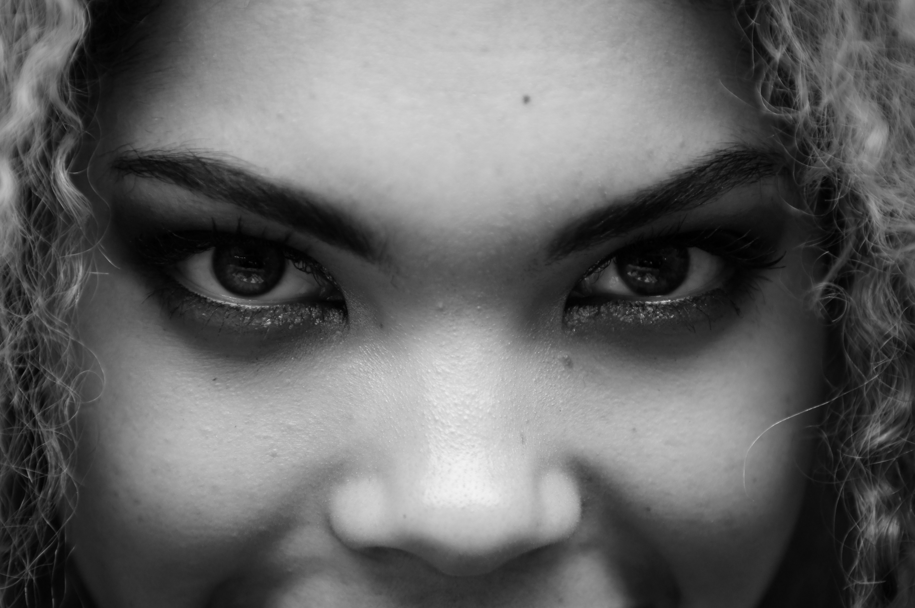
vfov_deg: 4.6
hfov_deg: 6.9
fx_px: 7617
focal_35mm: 300
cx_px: 458
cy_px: 304
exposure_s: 1/160
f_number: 3.2
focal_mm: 200
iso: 400
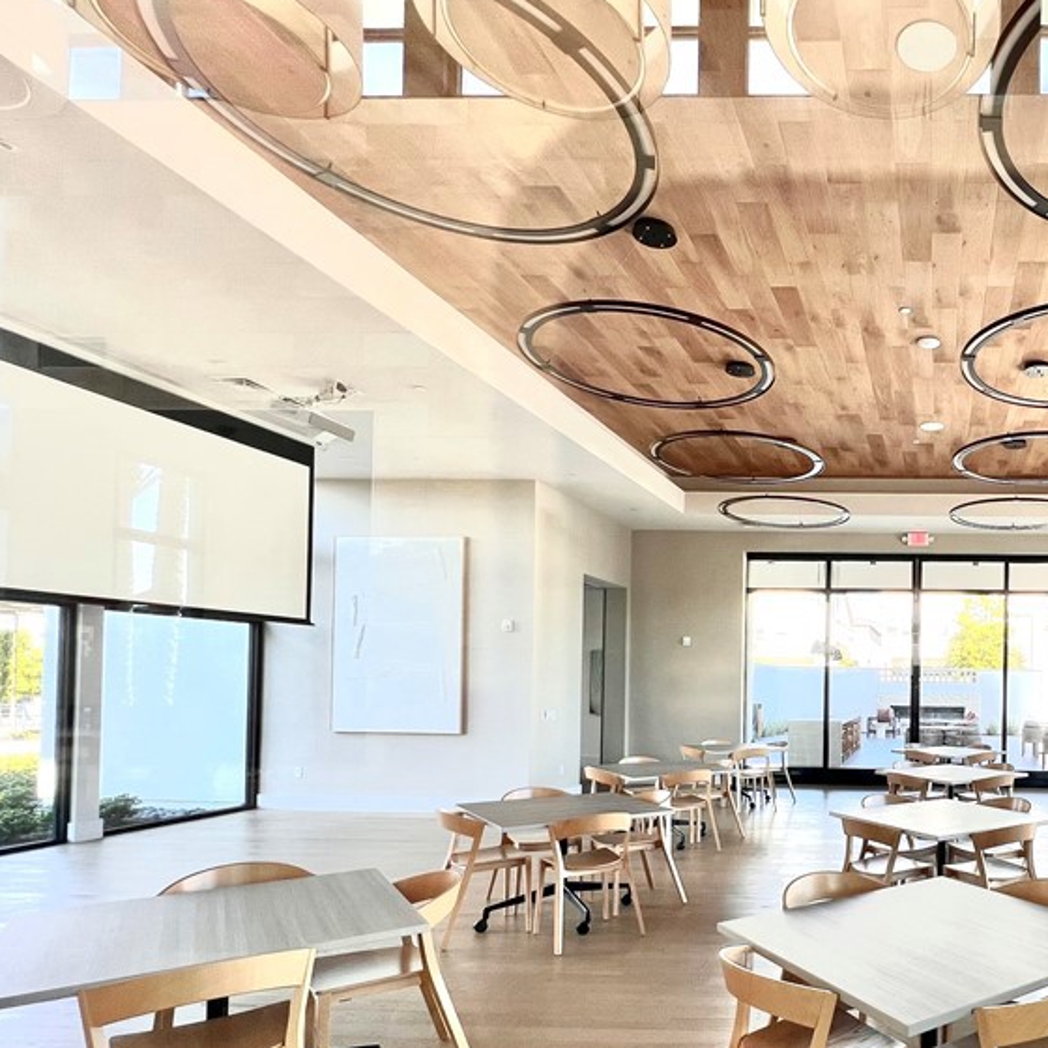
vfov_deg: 70.5
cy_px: 677
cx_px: 923
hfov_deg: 61.9
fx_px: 719
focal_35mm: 21
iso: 50
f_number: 1.8
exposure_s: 1/120
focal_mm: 1.57
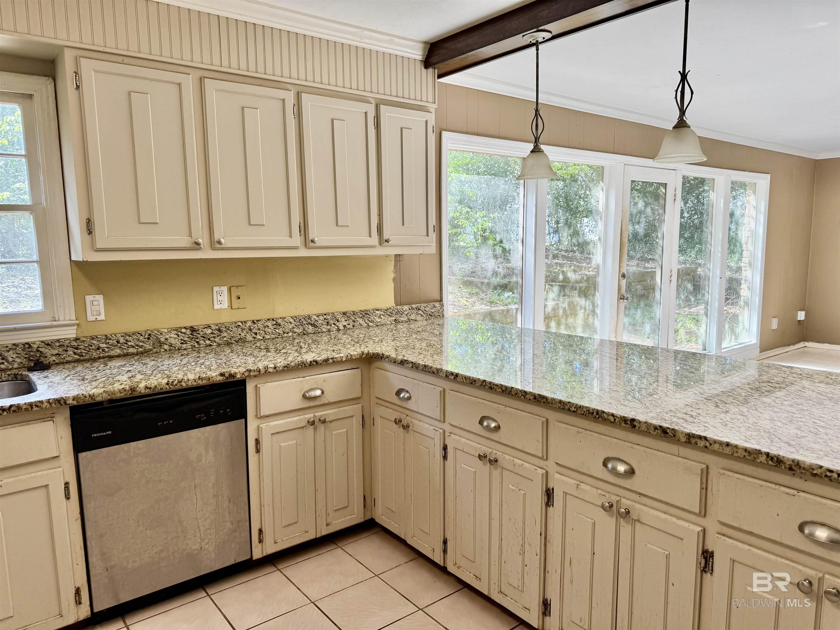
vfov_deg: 56.8
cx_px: 420
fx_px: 582
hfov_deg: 71.6
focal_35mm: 24
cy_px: 315
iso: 80
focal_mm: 6.76
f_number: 1.78
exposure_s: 1/120
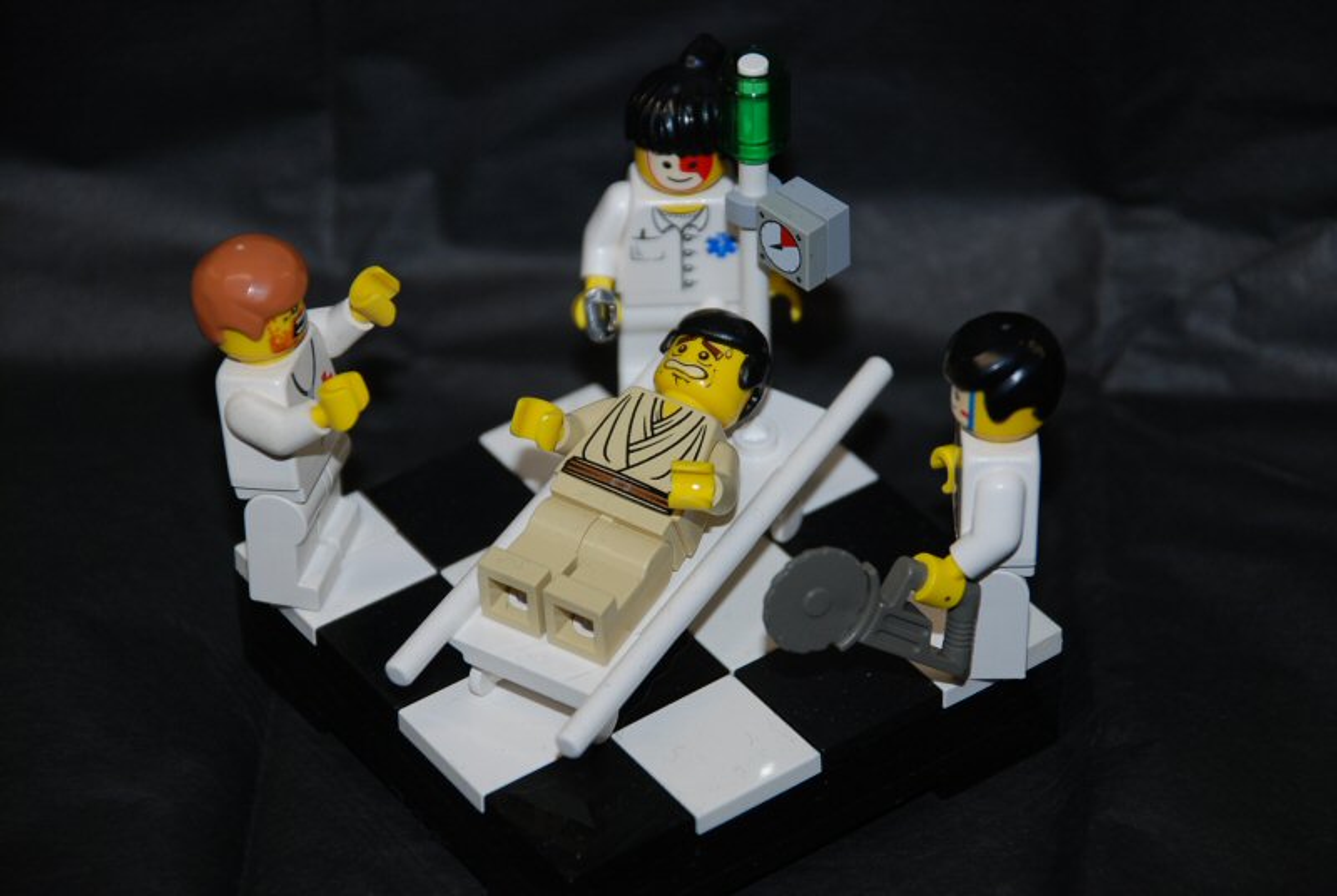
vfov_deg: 8.2
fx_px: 6248
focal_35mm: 168
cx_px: 668
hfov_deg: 12.2
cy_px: 448
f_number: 5.6
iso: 200
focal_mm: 112
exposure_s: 1/60
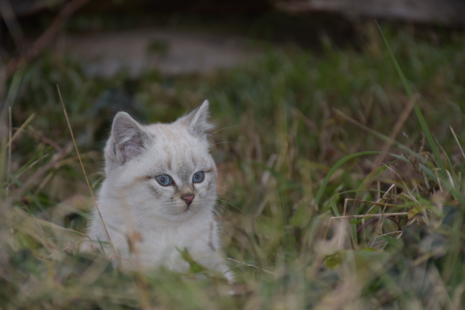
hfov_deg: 9.8
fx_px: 2712
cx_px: 232
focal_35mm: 210
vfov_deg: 6.5
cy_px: 155
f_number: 5.6
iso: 160
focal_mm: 140
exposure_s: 1/200
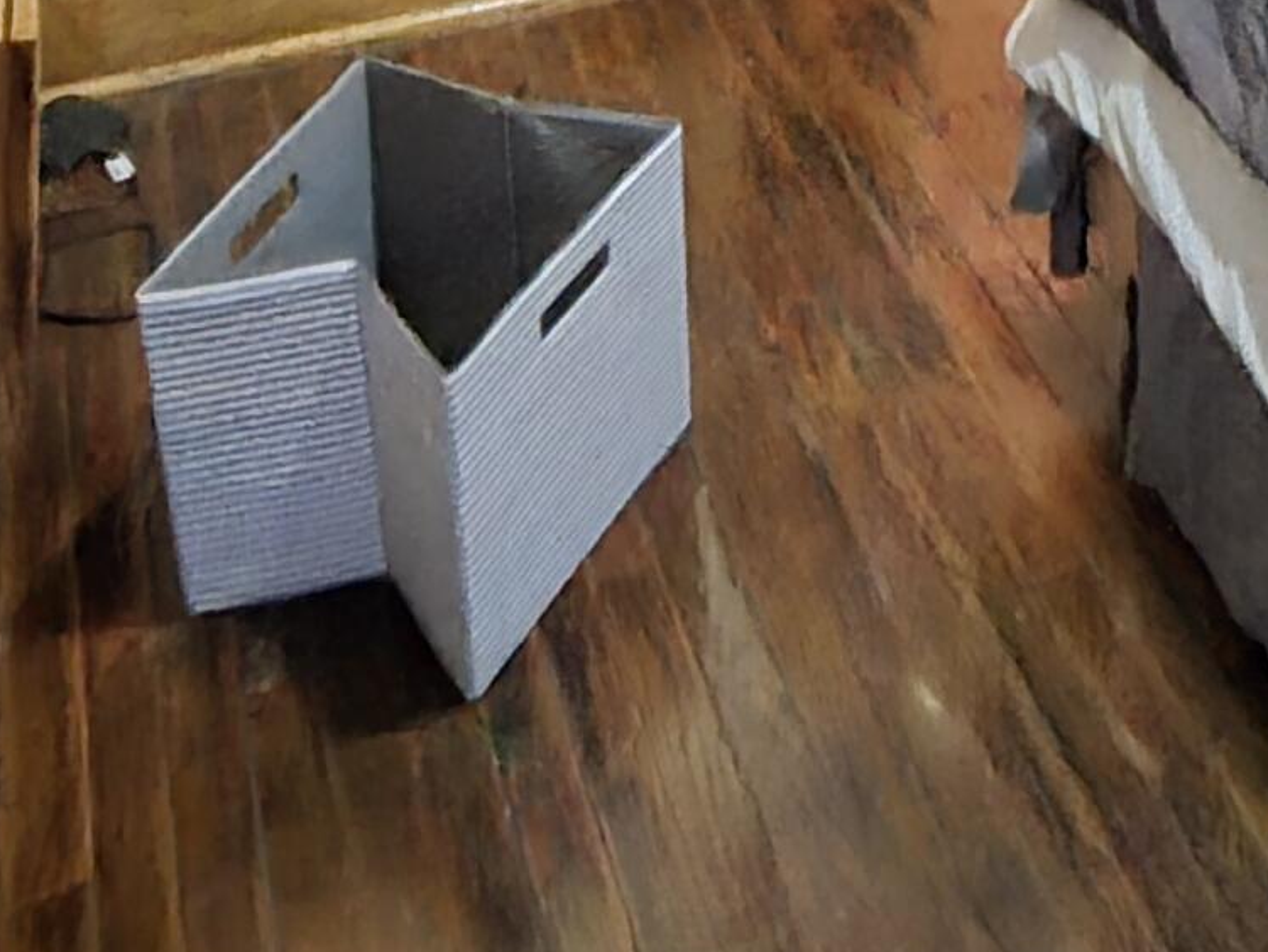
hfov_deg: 35.5
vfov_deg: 23.0
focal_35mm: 52
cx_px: 1036
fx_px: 1905
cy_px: -458
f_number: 2.2
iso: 2000
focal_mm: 1.74
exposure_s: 1/8
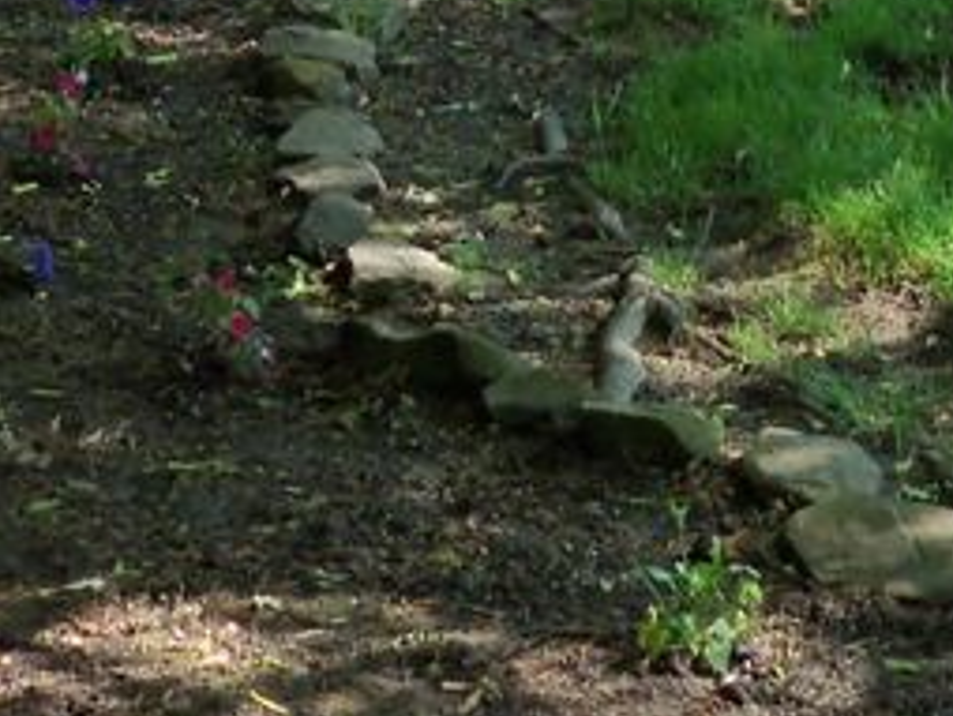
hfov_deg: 14.2
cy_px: -660
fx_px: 3775
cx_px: 953
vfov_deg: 10.1
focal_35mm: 137
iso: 80
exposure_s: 1/200
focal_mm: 5.7
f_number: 2.9
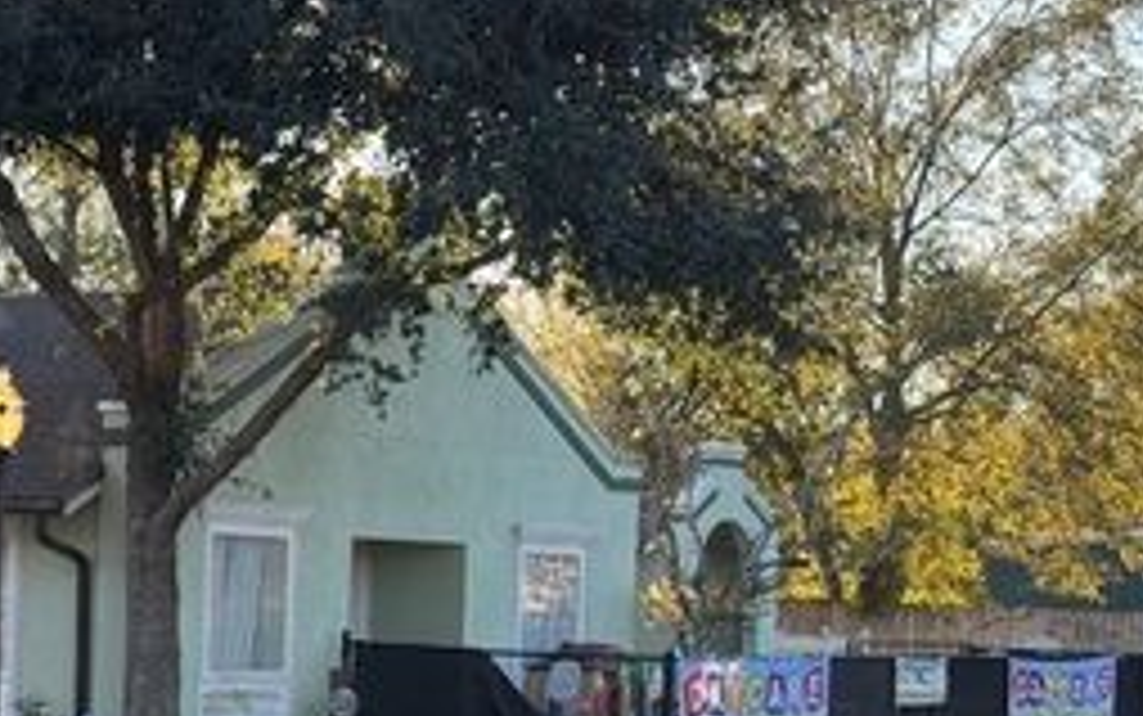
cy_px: 529
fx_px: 3116
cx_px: 140
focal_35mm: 100
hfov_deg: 20.4
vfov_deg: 13.1
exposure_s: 1/488
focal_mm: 6.76
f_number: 1.78
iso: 64
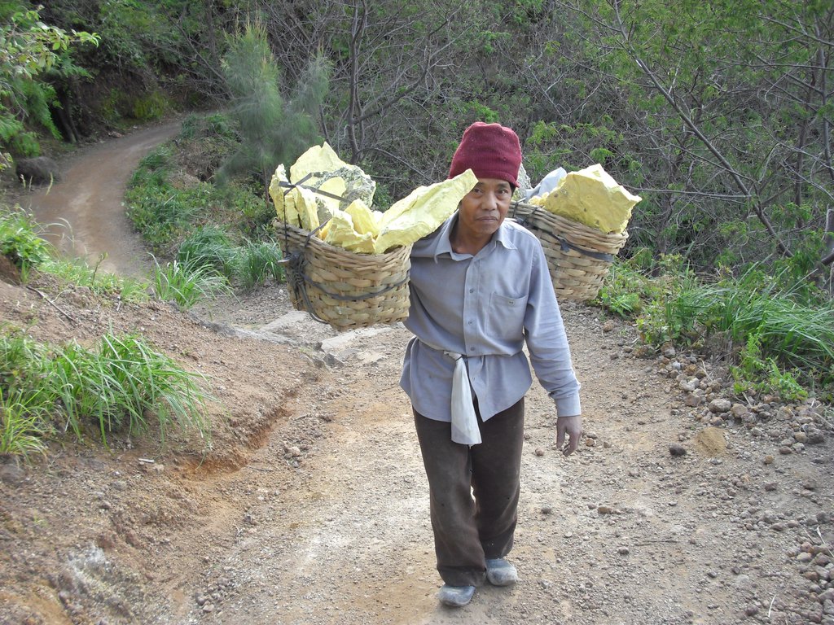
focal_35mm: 38
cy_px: 312
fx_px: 916
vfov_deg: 37.7
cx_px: 417
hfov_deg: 49.0
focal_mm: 6.2
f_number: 2.8
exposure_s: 1/160
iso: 100
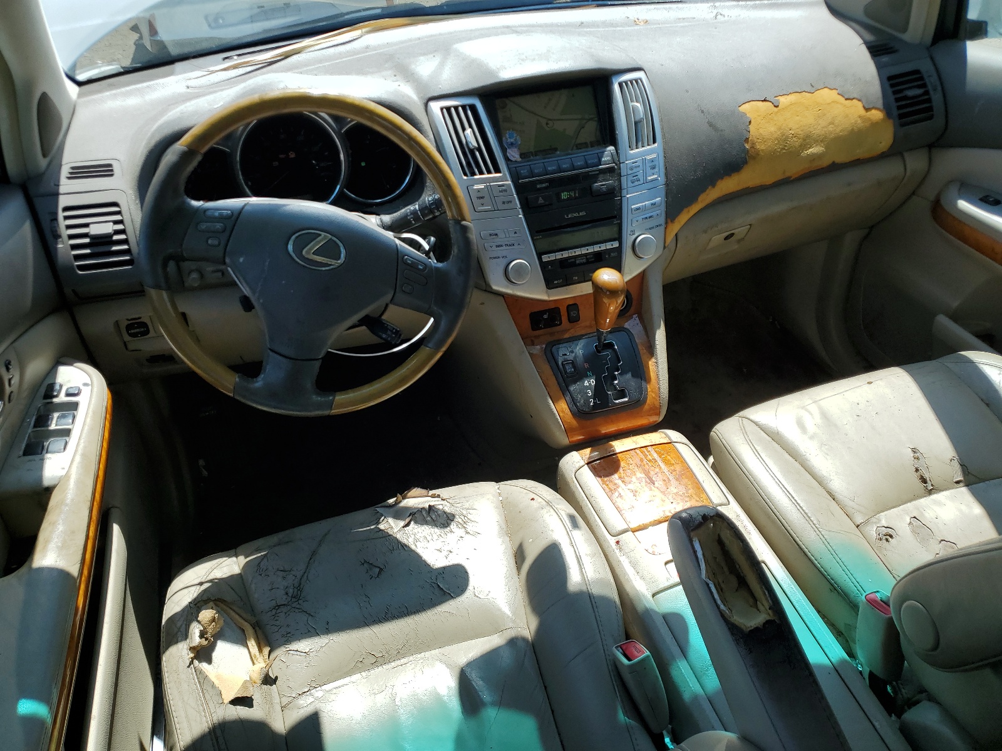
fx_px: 753
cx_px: 501
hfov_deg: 67.3
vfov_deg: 53.1
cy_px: 376
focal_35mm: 26
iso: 50
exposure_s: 1/1667
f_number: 1.5
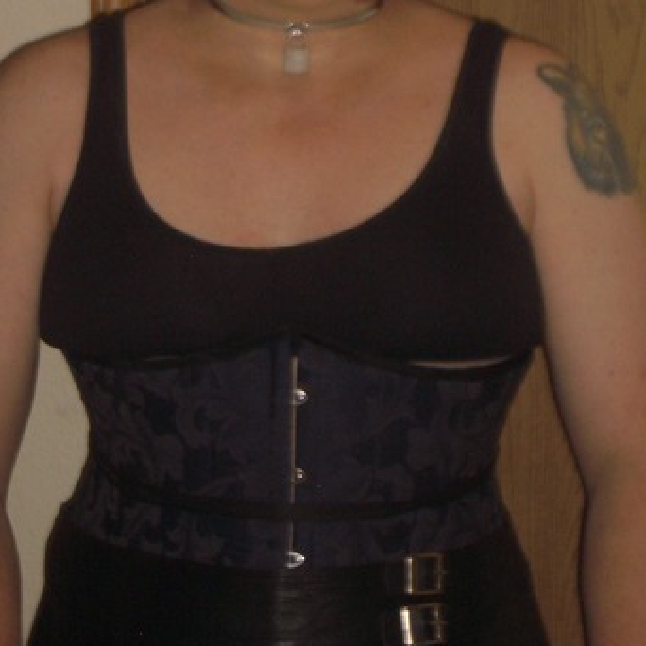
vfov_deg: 10.7
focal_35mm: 163
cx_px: 389
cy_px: 128
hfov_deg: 10.7
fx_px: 3442
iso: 100
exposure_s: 1/60
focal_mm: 17.4
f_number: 4.8
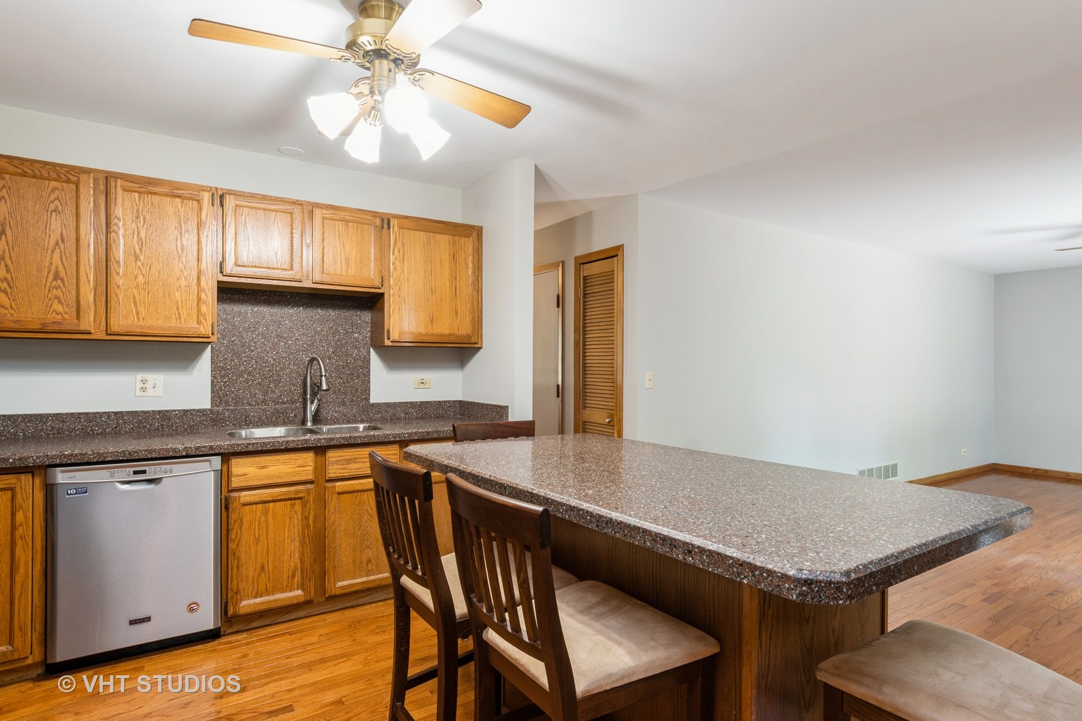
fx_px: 541
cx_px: 541
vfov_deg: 67.4
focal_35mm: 18
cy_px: 360
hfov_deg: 90.0
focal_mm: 12
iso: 250
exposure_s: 1/4
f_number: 8
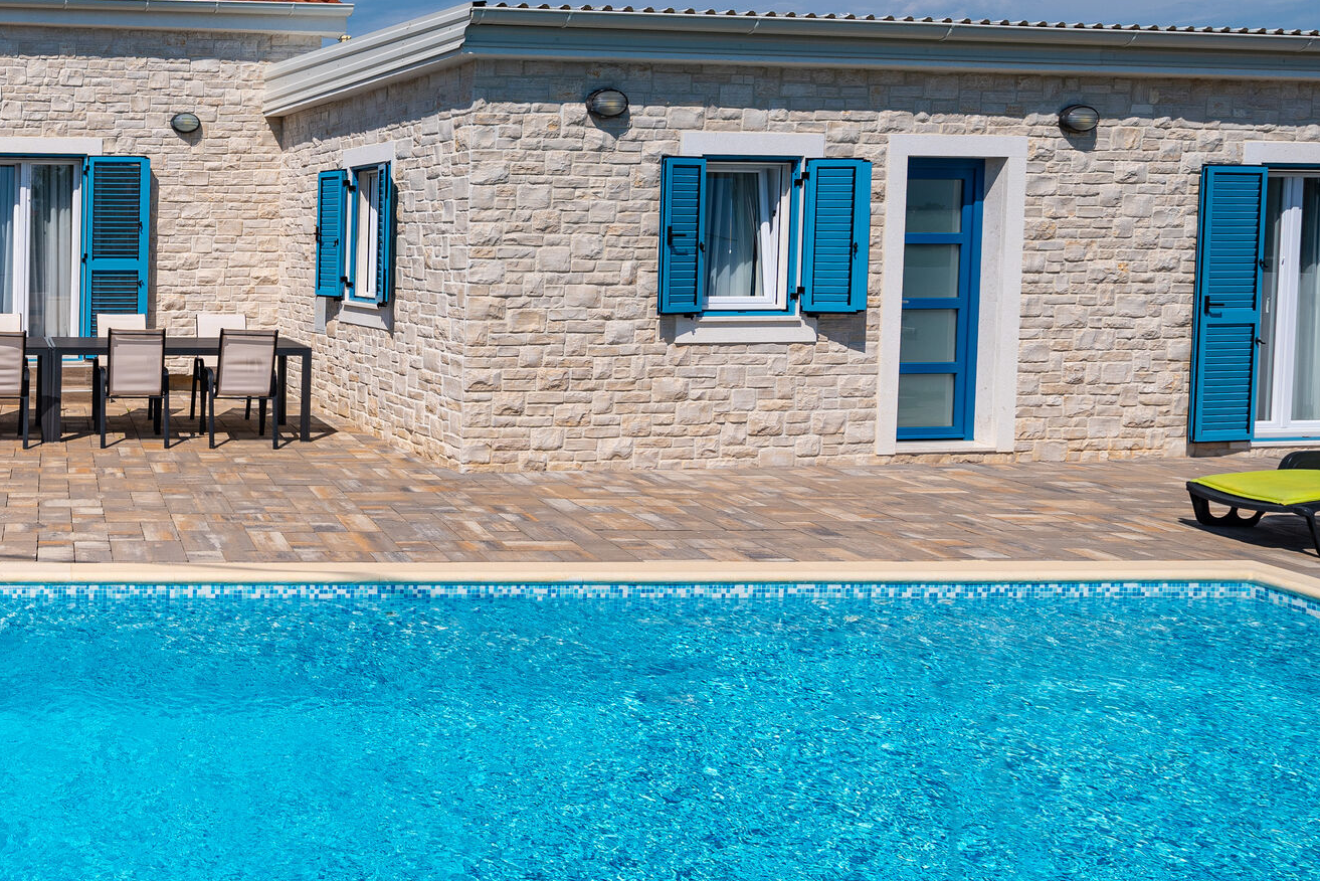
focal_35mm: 32
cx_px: 167
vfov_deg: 40.7
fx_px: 1174
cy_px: 308
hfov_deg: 52.6
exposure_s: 1/500
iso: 100
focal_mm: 15
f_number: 9
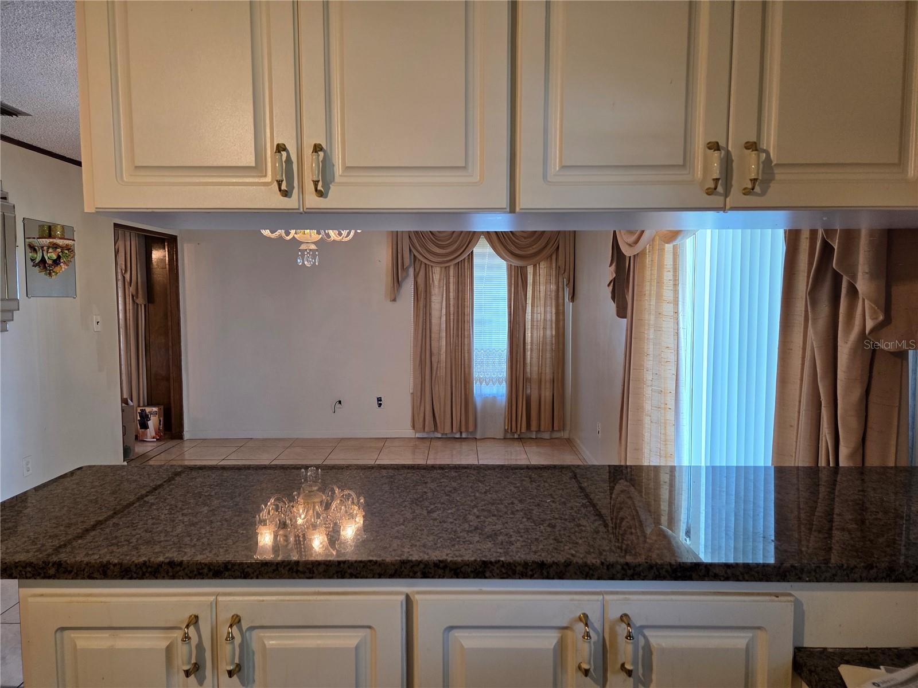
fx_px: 610
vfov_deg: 58.9
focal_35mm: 23
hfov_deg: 73.9
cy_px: 344
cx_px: 459
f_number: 1.8
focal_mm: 5.4
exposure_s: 1/120
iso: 160
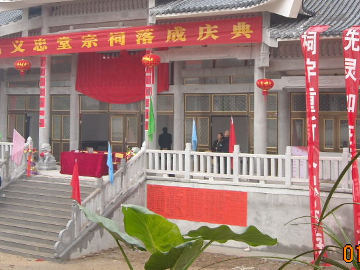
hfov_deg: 29.4
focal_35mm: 66
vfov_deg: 21.9
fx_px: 686
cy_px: 52
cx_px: 202
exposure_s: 1/71
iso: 64
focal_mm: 5.7
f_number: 2.8
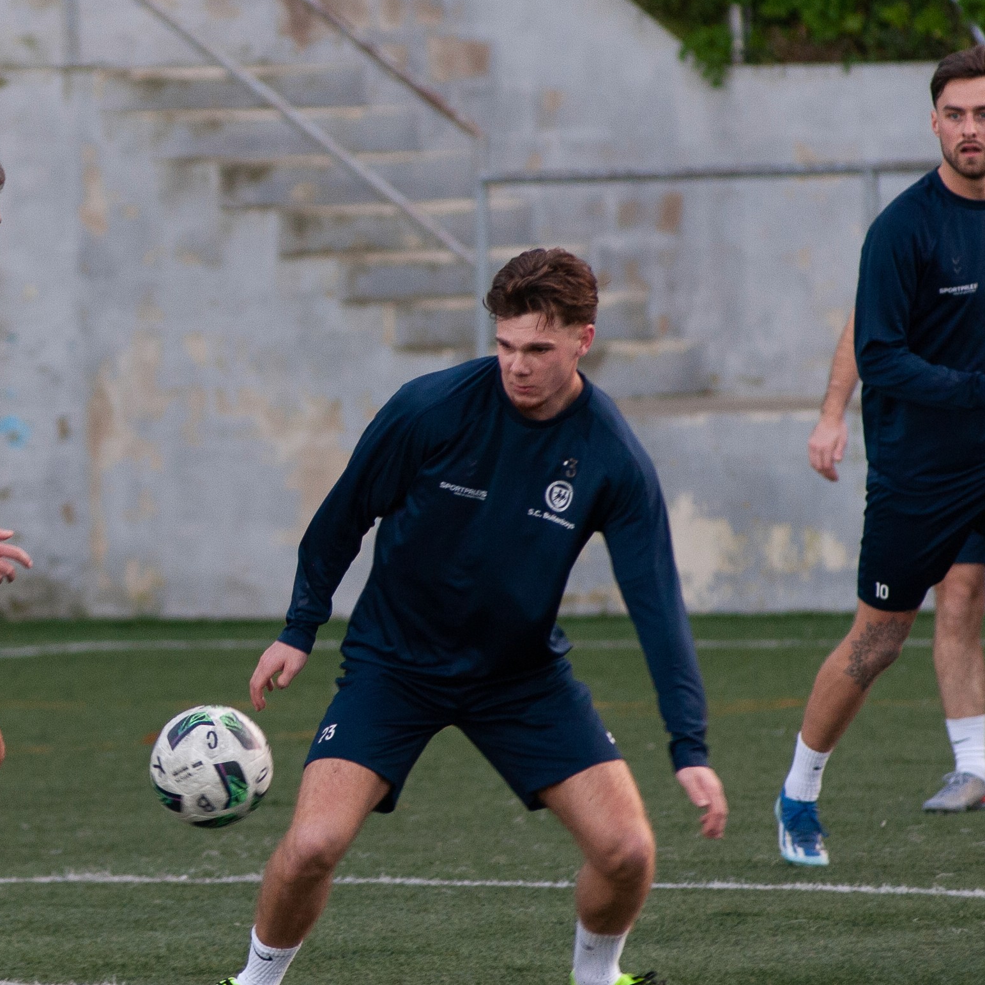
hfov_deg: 3.2
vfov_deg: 3.2
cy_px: 505
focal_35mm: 545
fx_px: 17545
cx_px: 15
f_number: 4
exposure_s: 1/400
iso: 200
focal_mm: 170
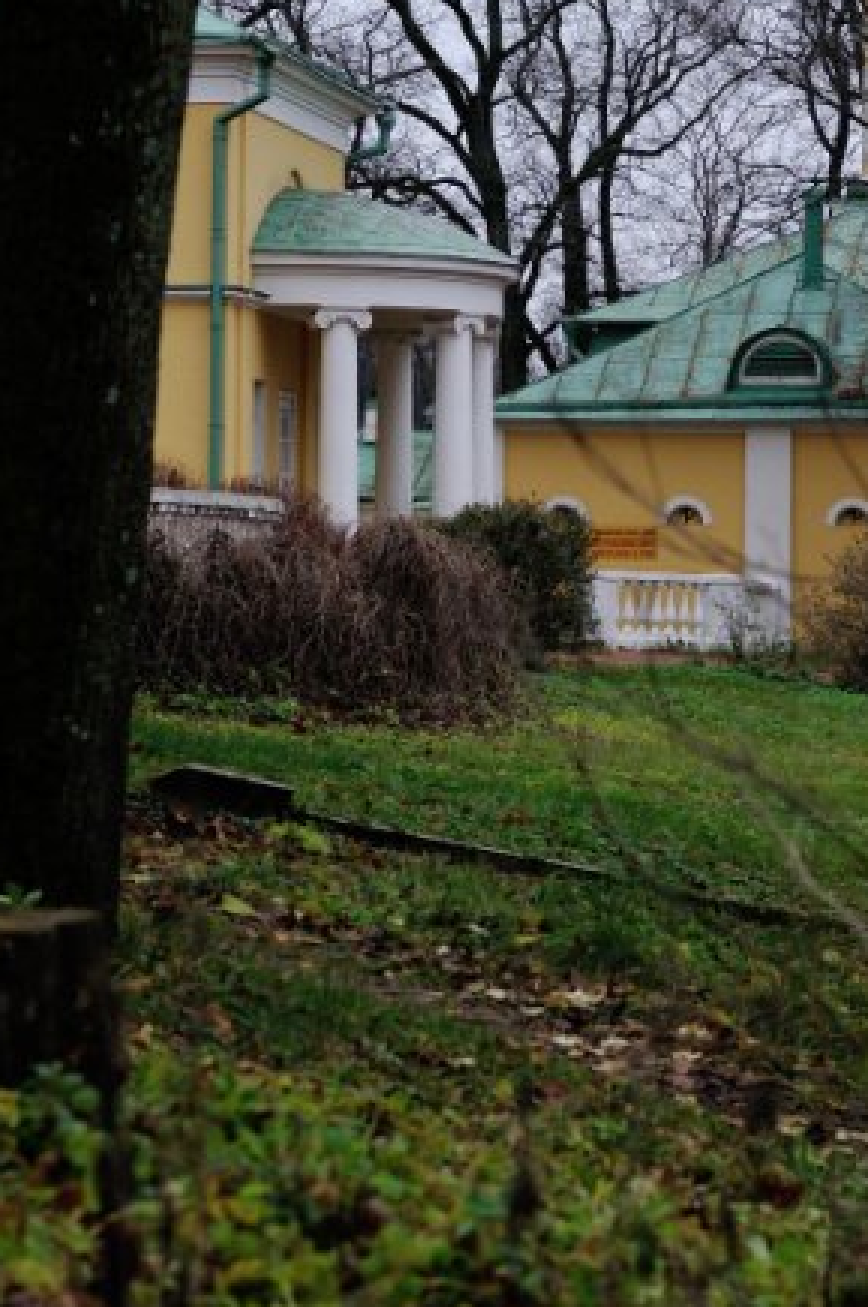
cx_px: 575
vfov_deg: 13.2
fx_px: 5619
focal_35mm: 155
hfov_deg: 8.8
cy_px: 460
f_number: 3.5
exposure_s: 1/320
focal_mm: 50
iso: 320
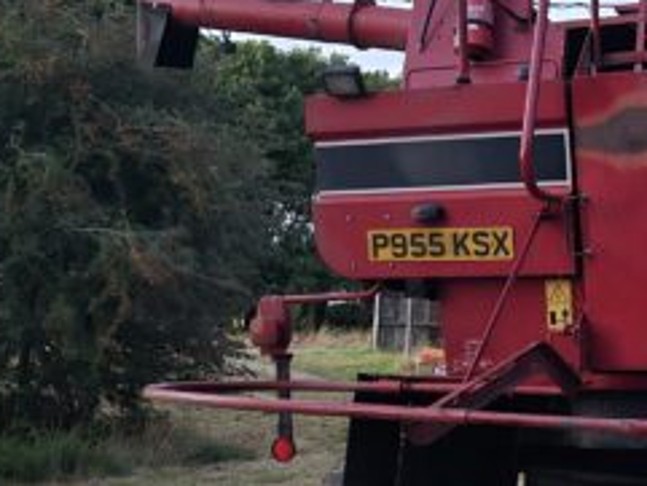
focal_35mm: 61
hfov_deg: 30.1
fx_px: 1141
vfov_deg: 24.0
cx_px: 604
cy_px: 255
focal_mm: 5.4
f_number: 1.8
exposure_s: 1/16.7
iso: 2500
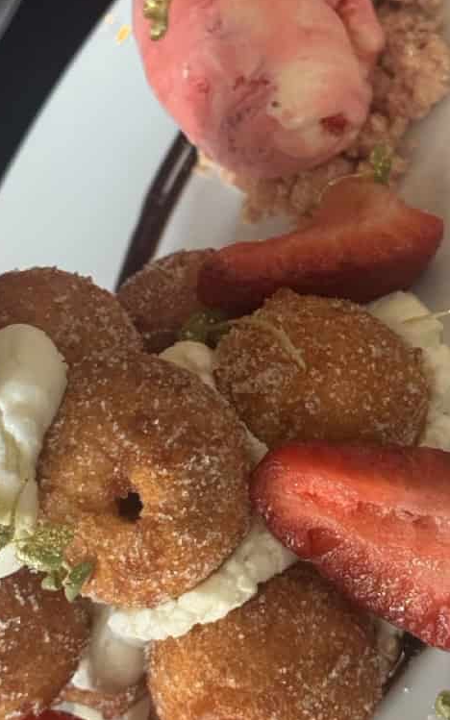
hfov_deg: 15.0
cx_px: 205
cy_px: 316
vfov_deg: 23.8
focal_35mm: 87
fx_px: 1707
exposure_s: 1/40
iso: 500
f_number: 1.8
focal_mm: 6.8
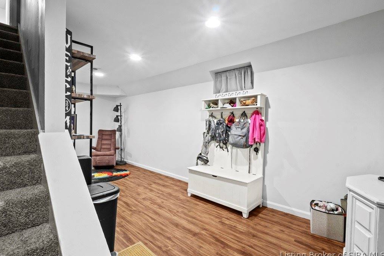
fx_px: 171
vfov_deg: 73.7
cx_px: 190
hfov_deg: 96.7
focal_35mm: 16
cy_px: 124
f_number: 14
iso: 400
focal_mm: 10
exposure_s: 3.2
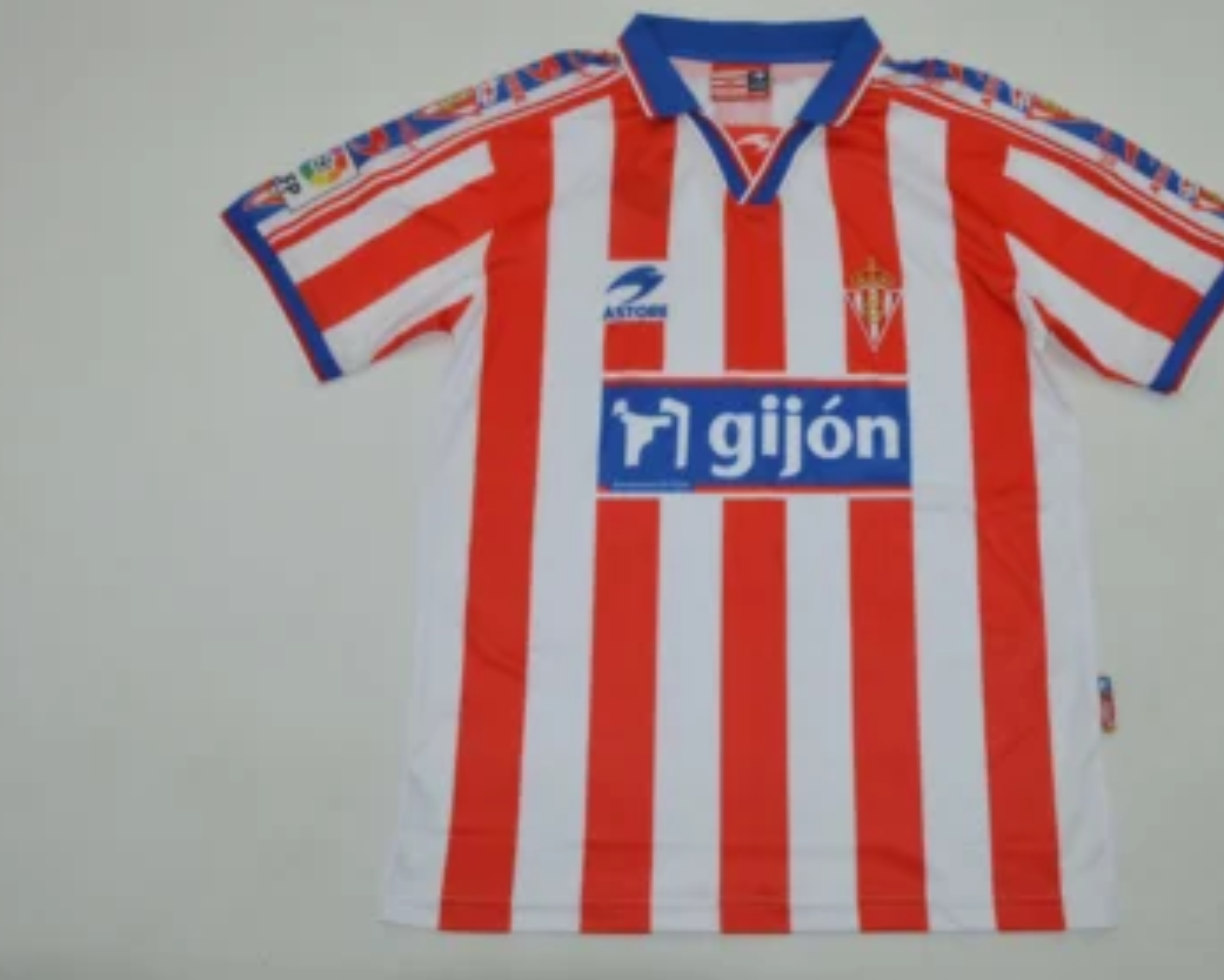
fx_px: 1326
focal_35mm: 37
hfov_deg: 49.3
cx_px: 734
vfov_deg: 40.6
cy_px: 497
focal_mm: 21
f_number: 13
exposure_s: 1/200
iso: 400
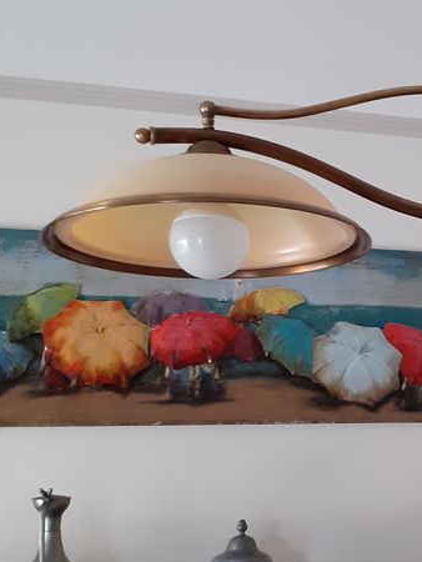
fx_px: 974
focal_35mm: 60
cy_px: 315
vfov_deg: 32.1
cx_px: 463
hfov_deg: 23.0
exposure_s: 1/33
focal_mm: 3.6
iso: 250
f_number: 1.9
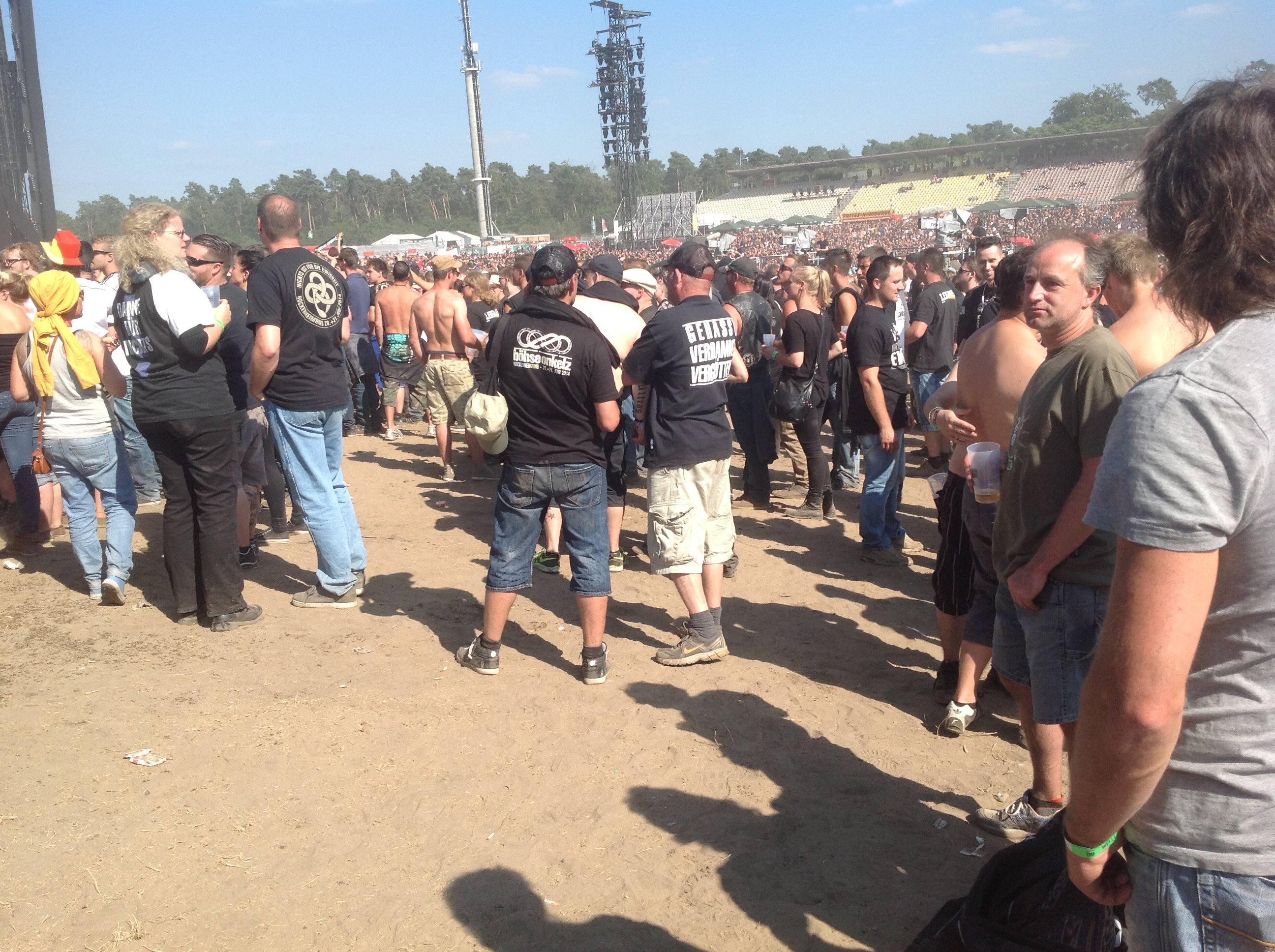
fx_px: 1287
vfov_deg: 40.6
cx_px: 638
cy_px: 476
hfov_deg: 52.7
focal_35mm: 35
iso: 50
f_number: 2.4
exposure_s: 1/1259
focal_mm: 4.28
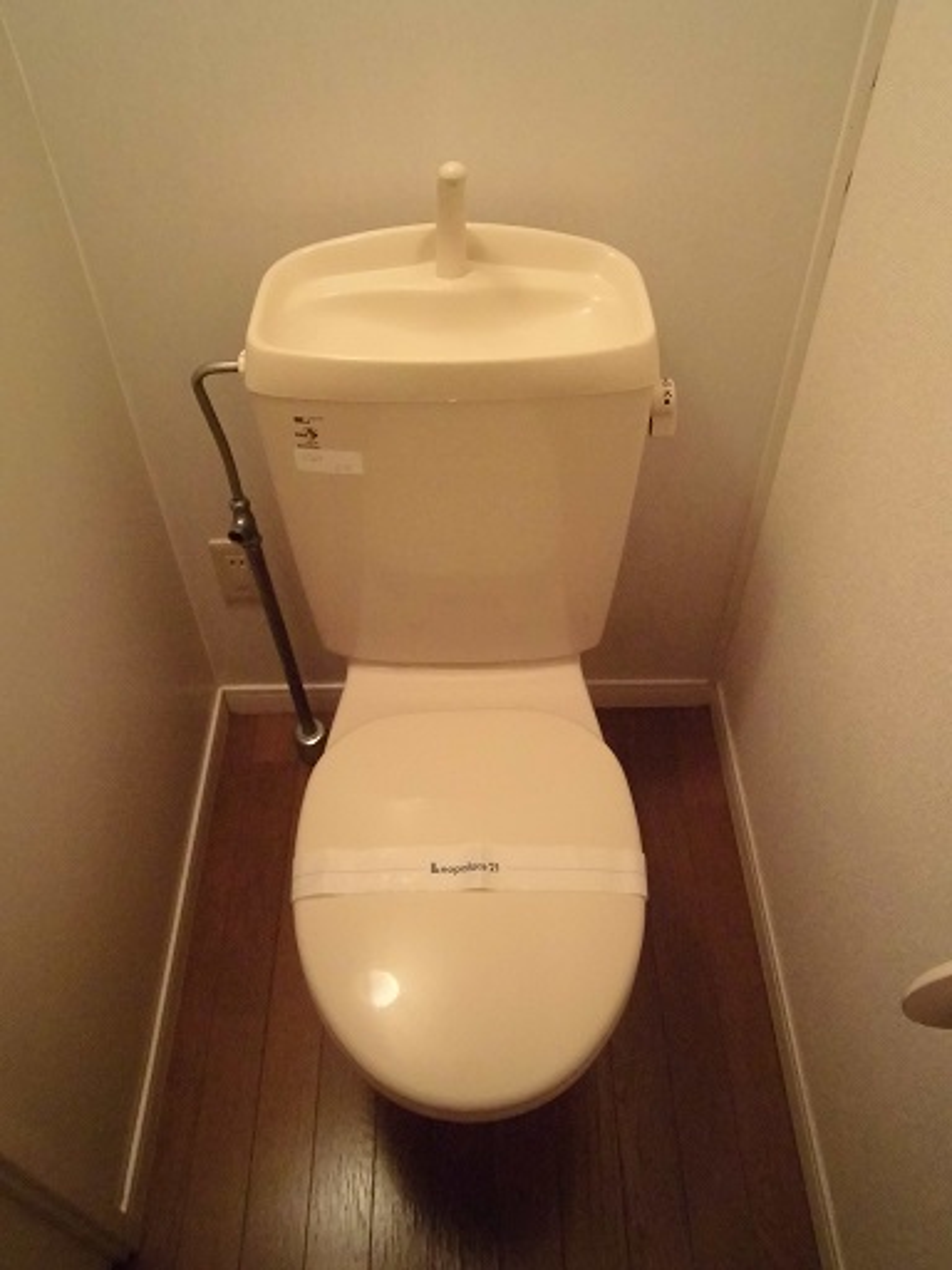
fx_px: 953
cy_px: 635
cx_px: 476
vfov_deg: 67.3
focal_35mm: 26
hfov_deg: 53.1
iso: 800
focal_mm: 4.7
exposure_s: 1/40
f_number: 2.8
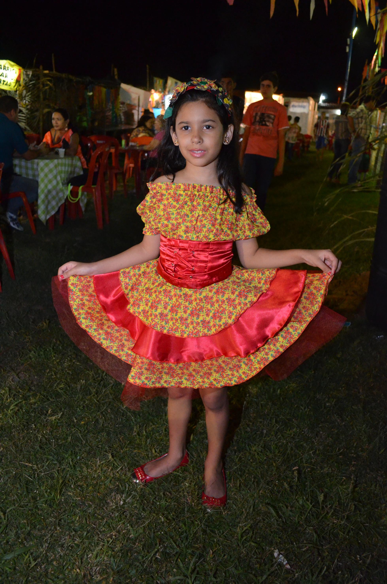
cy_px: 292
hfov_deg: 43.4
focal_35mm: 30
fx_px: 486
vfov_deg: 62.0
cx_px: 194
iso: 3200
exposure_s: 1/60
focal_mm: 20
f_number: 4
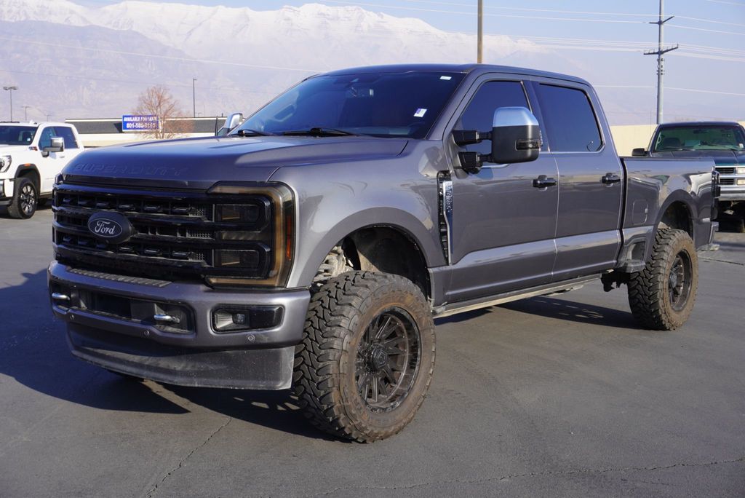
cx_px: 372
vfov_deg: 31.9
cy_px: 249
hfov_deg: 46.4
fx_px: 870
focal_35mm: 42
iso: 100
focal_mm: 28
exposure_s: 1/125
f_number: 9
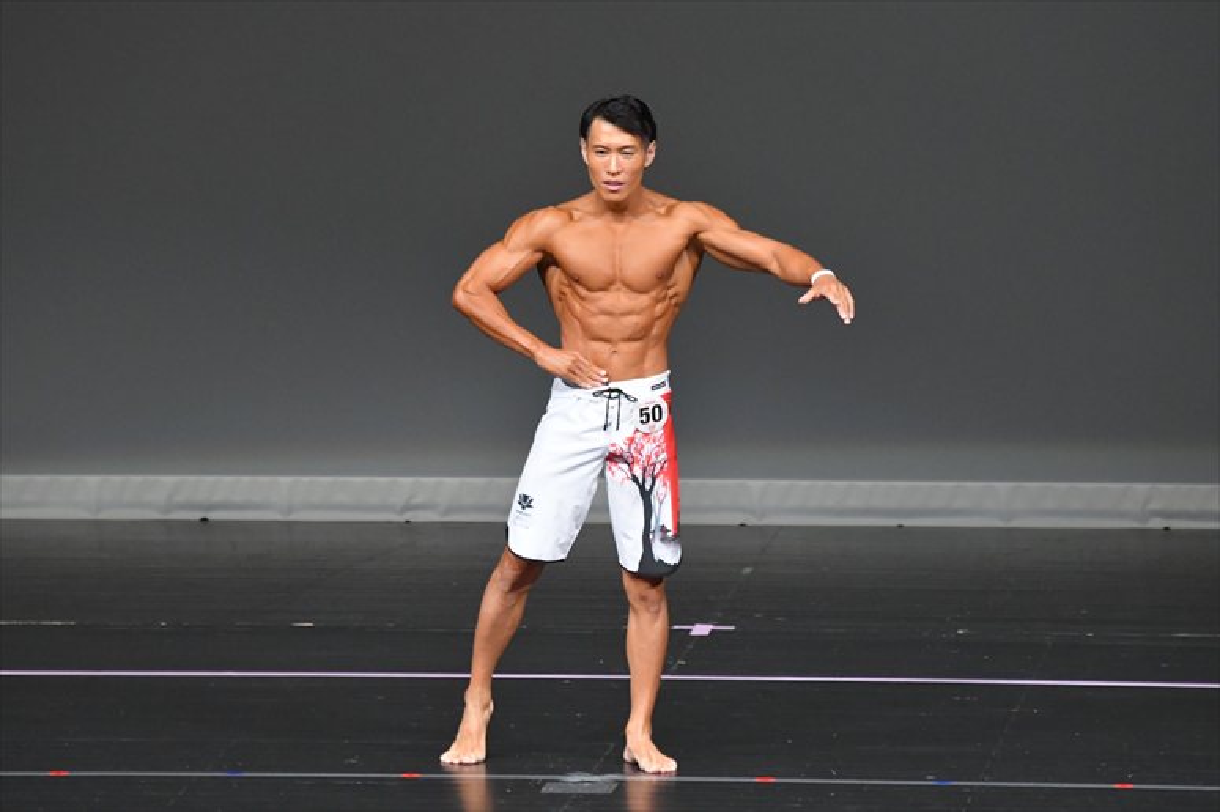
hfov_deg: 6.0
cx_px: 610
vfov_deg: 4.0
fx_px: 11686
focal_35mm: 345
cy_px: 406
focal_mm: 230
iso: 4000
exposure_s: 1/400
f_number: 5.6
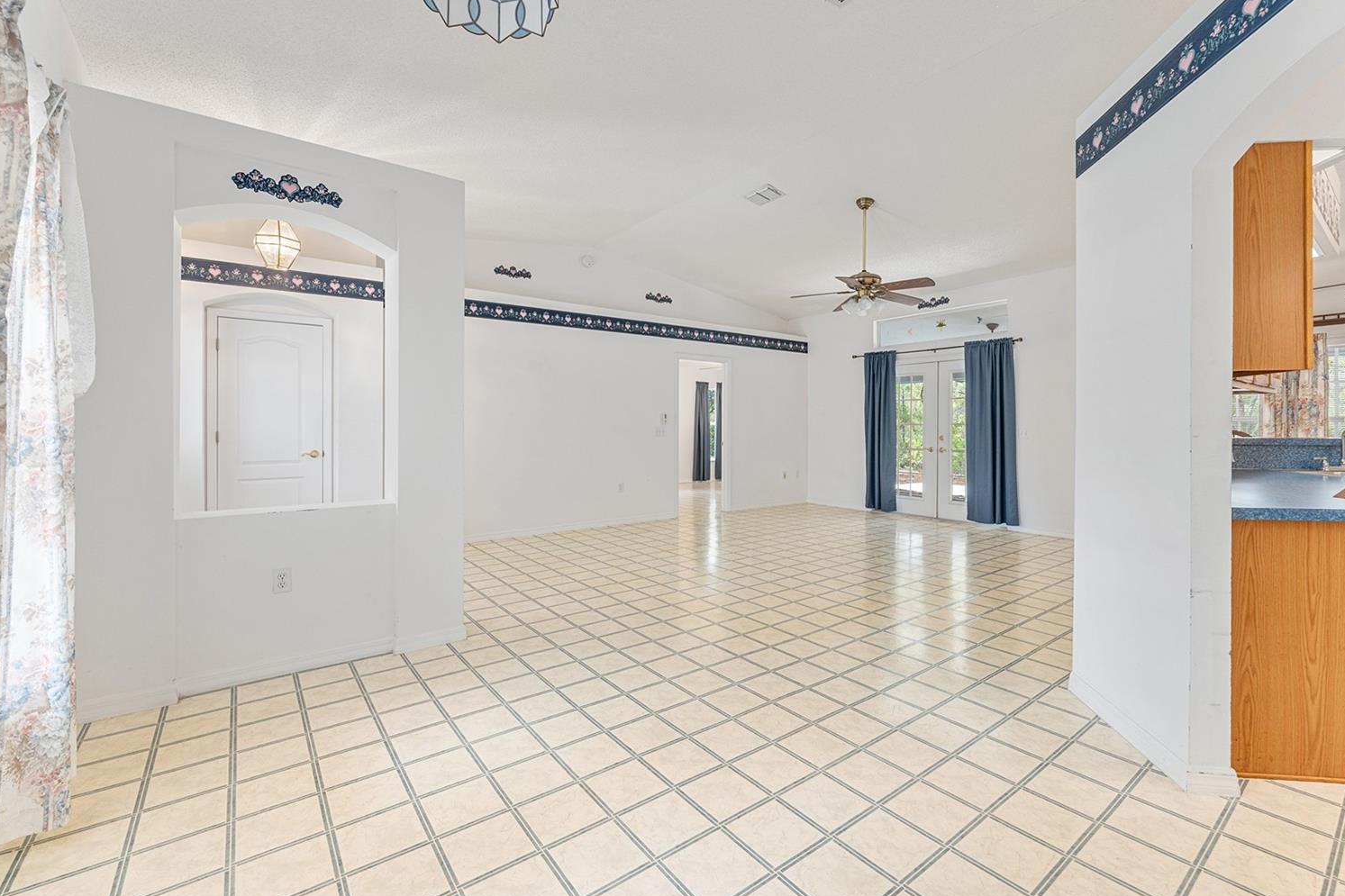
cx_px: 703
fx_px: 560
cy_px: 422
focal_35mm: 15
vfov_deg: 77.2
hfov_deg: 100.3
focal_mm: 14
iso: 400
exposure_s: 1/8
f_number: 7.1
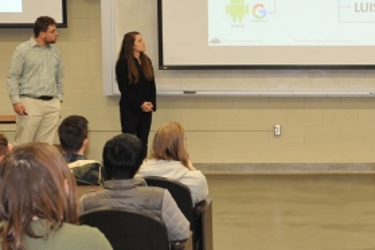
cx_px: 325
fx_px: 1083
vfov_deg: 13.2
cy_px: 138
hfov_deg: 19.3
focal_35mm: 104
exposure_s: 1/60
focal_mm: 29
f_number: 5
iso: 1000
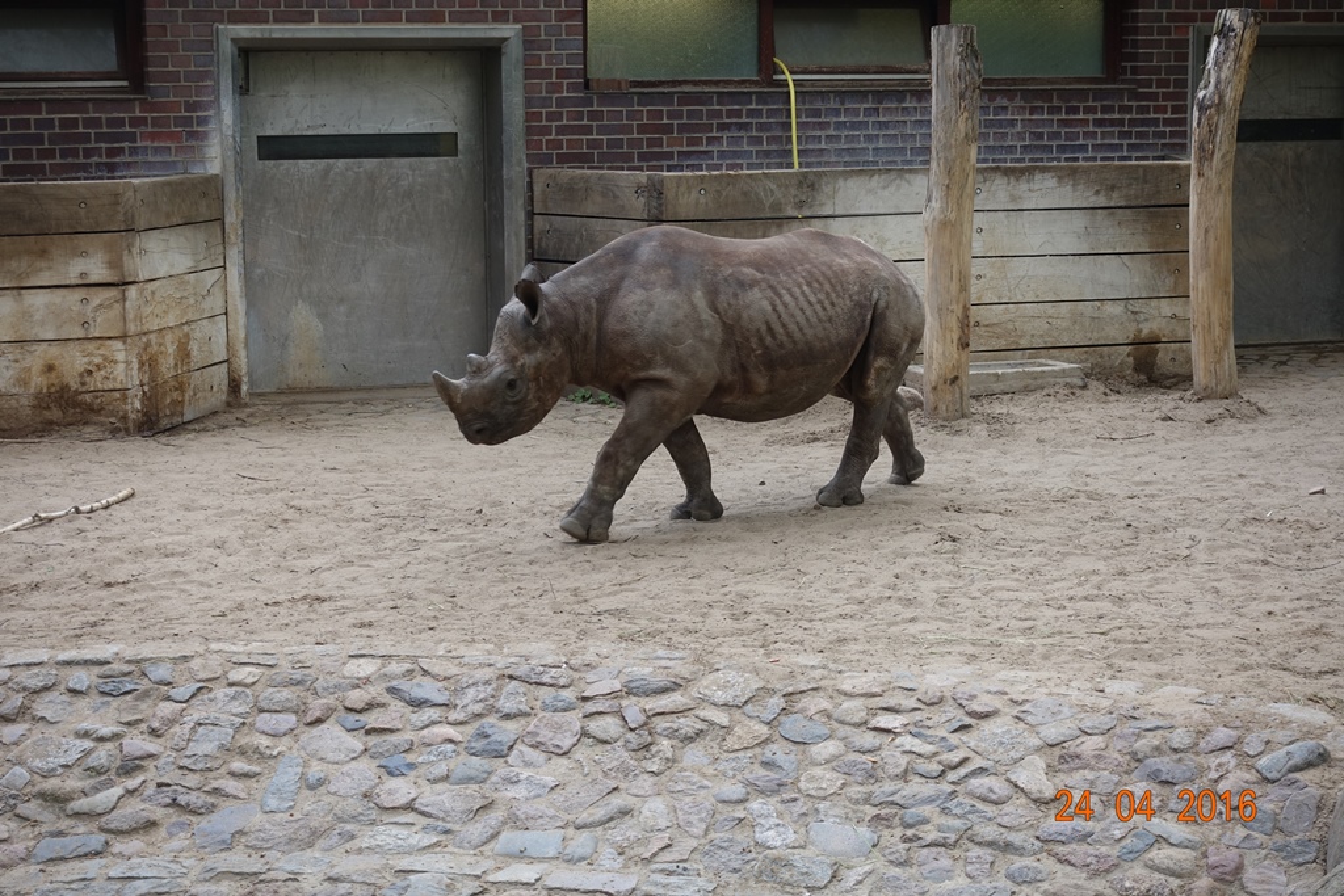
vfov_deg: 19.5
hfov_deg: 28.8
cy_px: 448
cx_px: 672
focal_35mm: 70
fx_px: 2614
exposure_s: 1/125
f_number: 4
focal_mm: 25.7
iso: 125
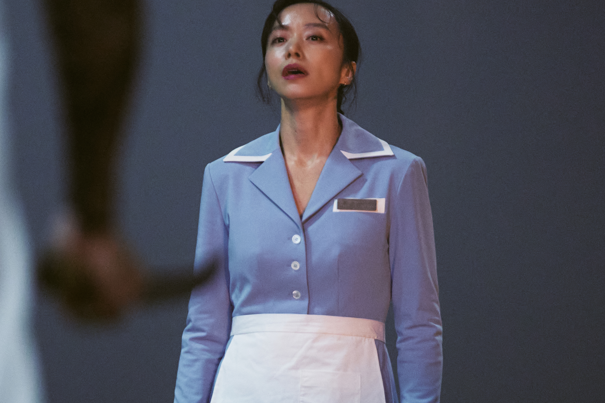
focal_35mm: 306
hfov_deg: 6.7
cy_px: 310
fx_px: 5142
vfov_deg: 4.5
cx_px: 269
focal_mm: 158
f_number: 2.8
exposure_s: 1/250
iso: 6400
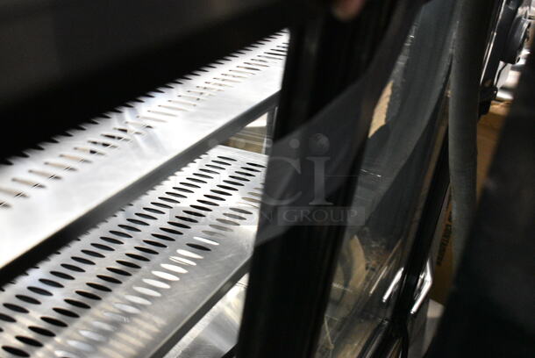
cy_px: 179
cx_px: 268
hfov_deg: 41.1
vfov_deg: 28.1
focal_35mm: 48
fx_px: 714
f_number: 4.5
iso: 4500
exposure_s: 1/50
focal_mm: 32
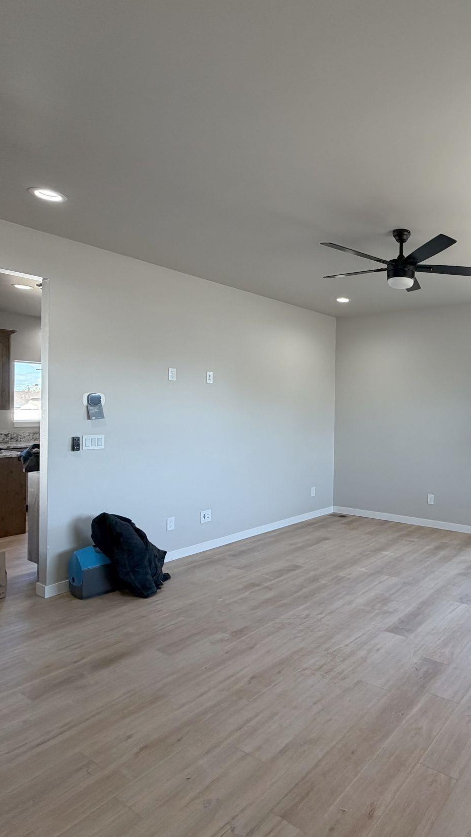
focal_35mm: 21
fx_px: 466
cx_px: 409
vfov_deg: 83.8
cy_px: 413
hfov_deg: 48.9
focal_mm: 2.22
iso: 80
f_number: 2.2
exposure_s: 1/120
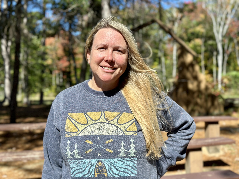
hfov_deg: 39.7
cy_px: 90
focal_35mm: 48
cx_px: 120
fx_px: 331
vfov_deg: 30.3
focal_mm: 6.86
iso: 100
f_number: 1.78
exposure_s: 1/4785
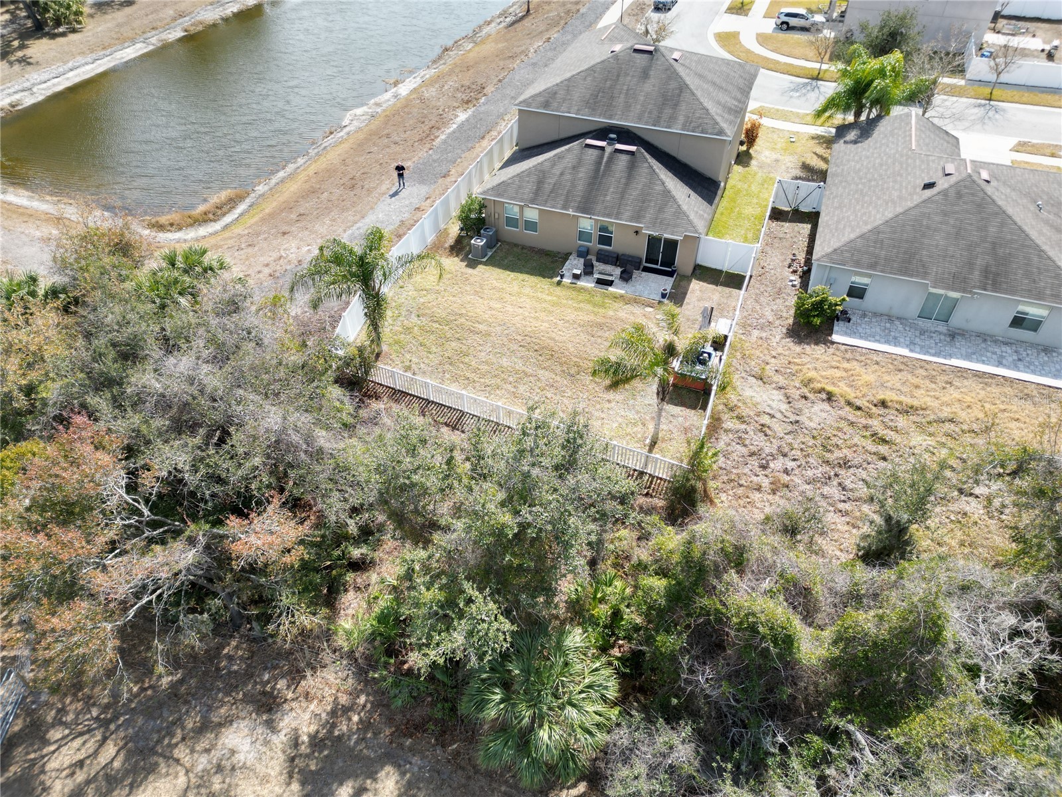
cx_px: 531
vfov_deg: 56.8
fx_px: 736
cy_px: 398
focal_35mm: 24
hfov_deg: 71.6
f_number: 1.7
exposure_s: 1/1250
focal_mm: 6.72
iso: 120
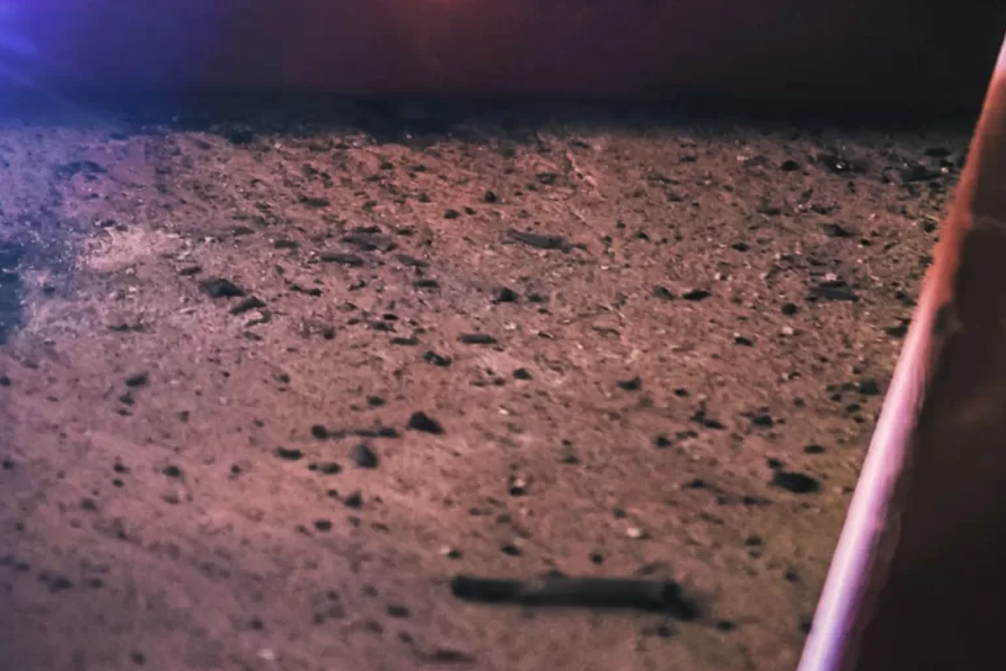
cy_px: -300
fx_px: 6307
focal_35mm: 226
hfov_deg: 8.9
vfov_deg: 6.0
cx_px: -453
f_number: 3.5
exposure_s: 1/320
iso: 250
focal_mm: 45
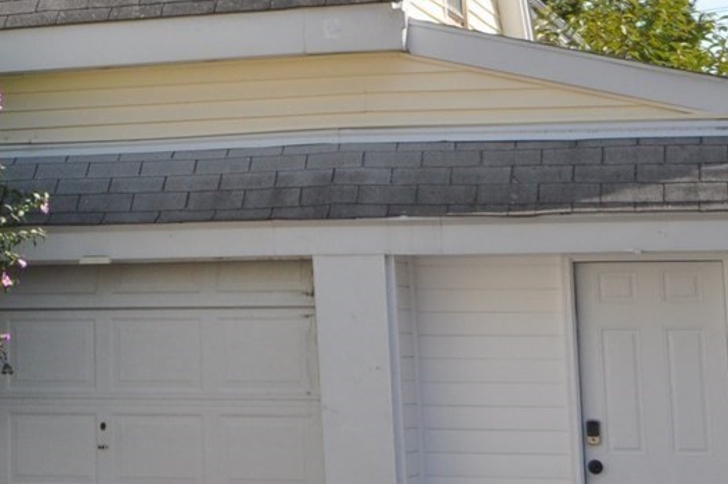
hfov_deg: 17.1
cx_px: -1
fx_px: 2364
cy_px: -128
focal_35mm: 117
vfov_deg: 11.4
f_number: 16
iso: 400
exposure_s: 1/200
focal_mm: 20
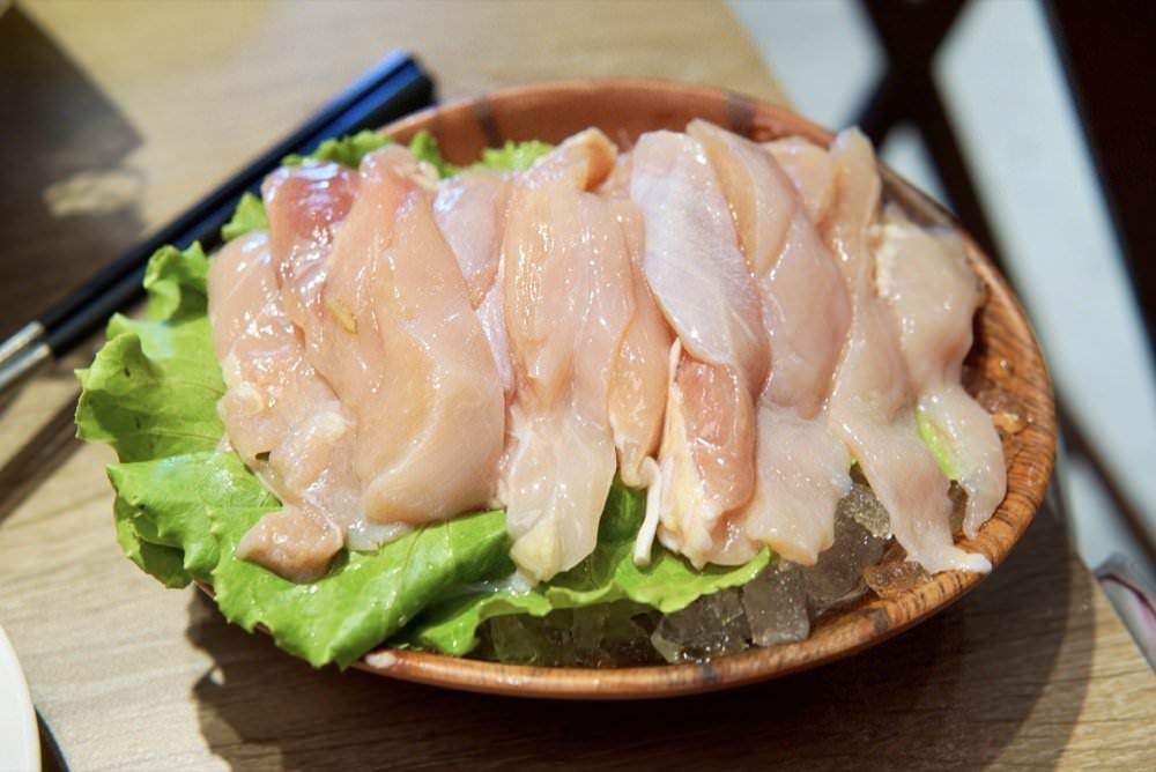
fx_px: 1446
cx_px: 578
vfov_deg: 29.9
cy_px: 386
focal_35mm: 45
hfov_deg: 43.6
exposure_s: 1/60
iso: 320
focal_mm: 30
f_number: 4
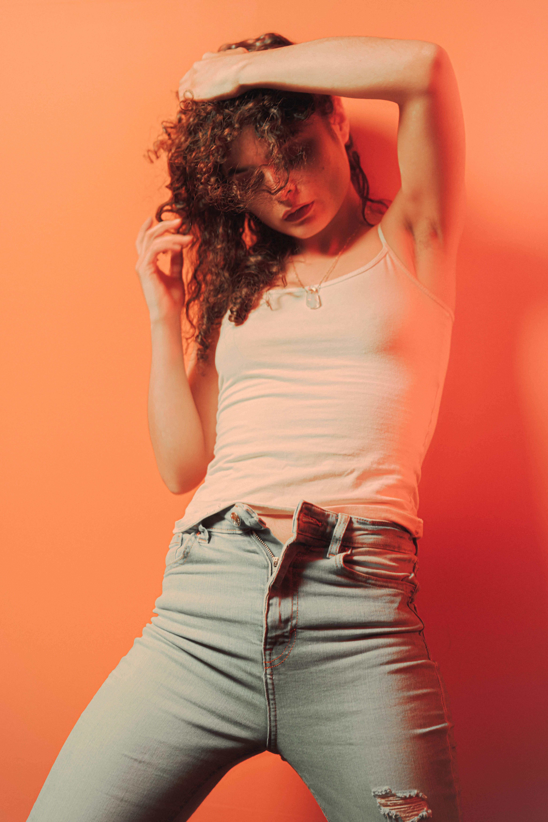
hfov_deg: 23.1
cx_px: 274
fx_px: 1340
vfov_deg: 34.1
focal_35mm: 59
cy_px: 411
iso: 500
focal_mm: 58.7
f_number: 2.8
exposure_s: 1/100
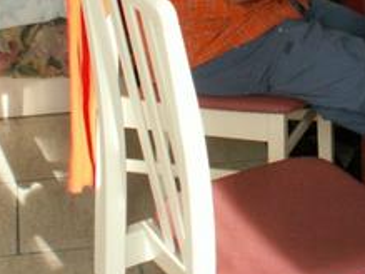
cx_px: 383
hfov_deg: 16.0
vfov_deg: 12.1
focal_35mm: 120
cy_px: -55
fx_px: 1265
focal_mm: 6.84
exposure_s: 1/30
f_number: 2.8
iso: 160
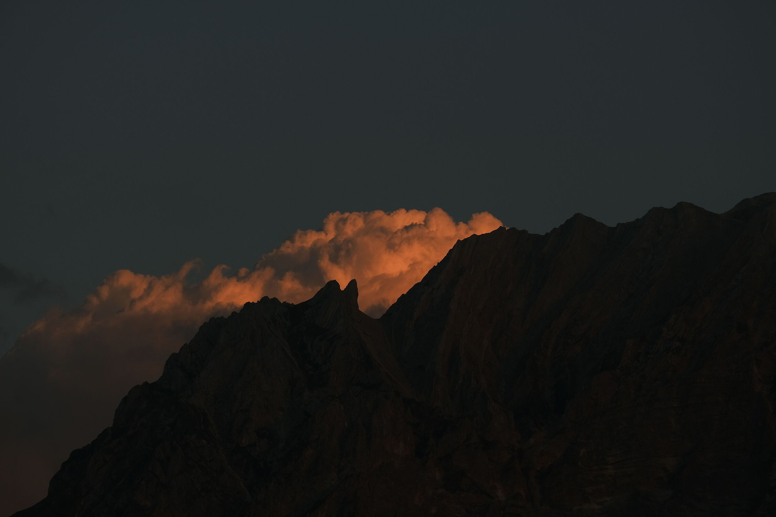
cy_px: 258
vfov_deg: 8.0
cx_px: 388
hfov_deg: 12.0
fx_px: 3686
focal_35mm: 171
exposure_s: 1/250
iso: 200
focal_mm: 113.8
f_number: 8
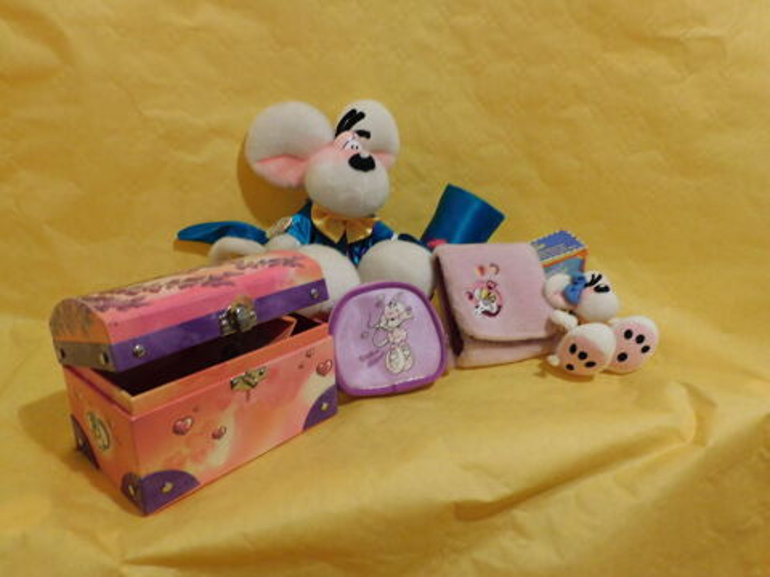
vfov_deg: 56.8
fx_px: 534
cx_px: 385
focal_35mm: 24
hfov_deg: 71.6
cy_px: 288
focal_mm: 4.3
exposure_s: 1/8
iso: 400
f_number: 3.3
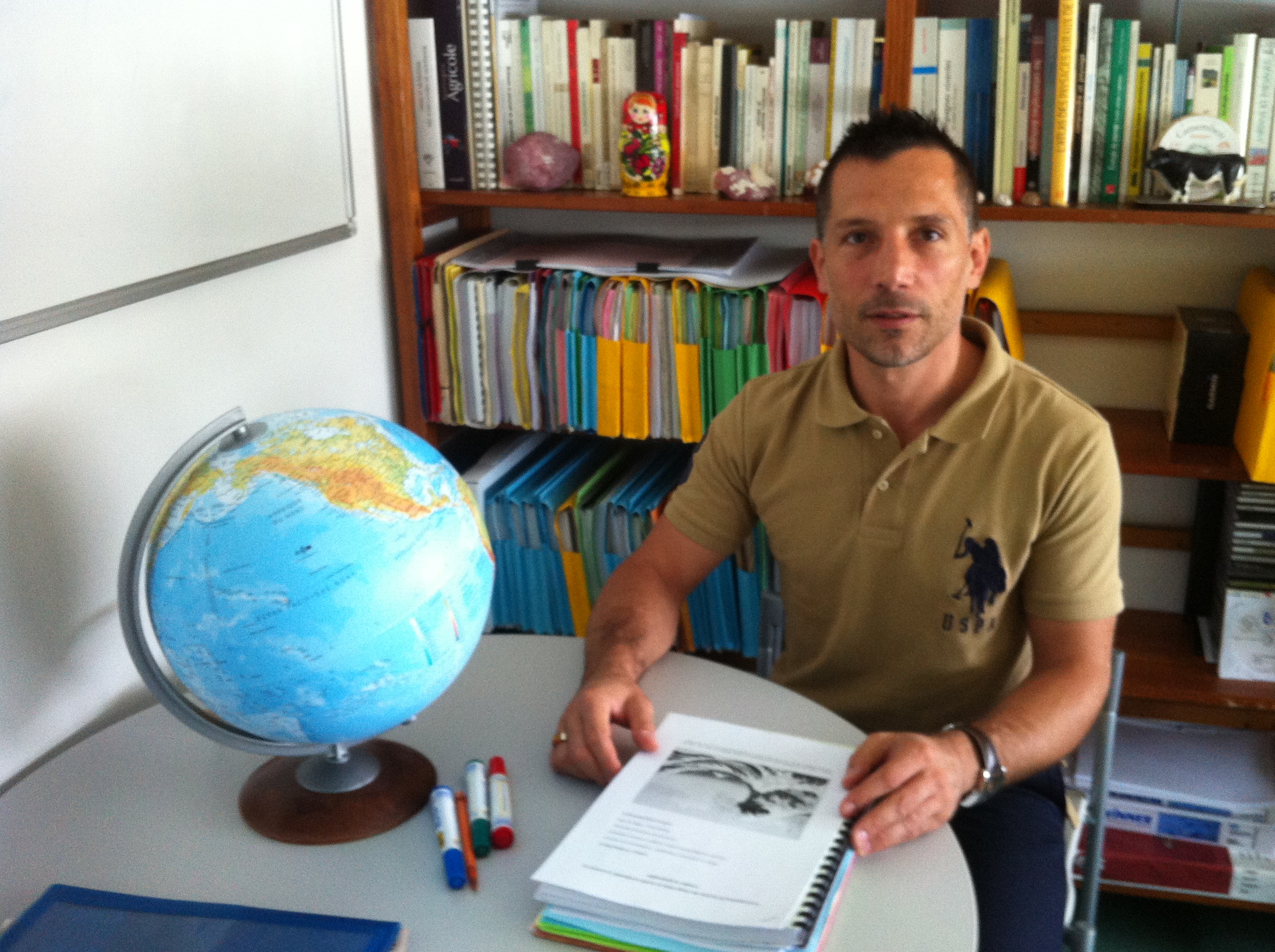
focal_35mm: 37
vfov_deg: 38.6
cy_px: 484
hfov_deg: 50.2
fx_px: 1361
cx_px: 666
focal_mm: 3.85
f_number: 2.8
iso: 160
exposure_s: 1/15
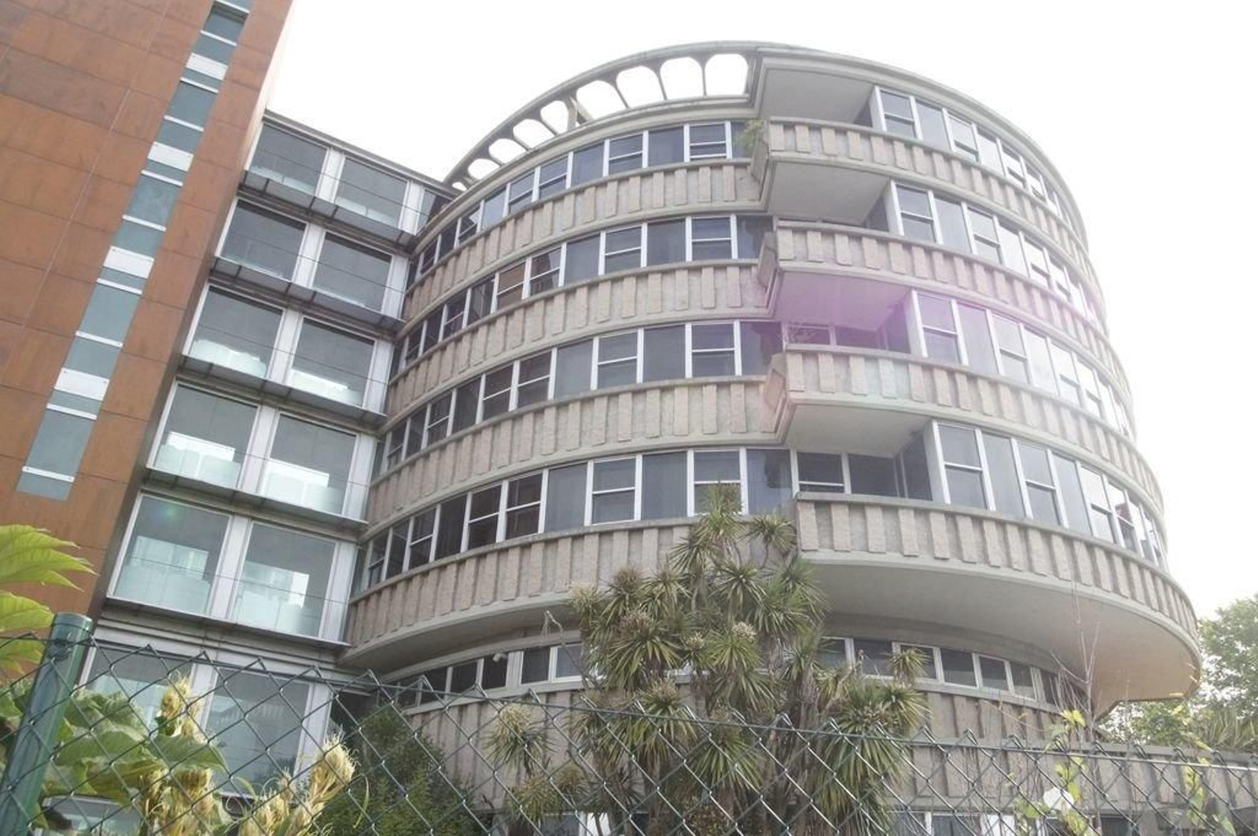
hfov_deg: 57.3
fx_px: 1152
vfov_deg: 39.9
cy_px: 418
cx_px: 629
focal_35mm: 33
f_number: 8
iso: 1600
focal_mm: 22
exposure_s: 1/1000
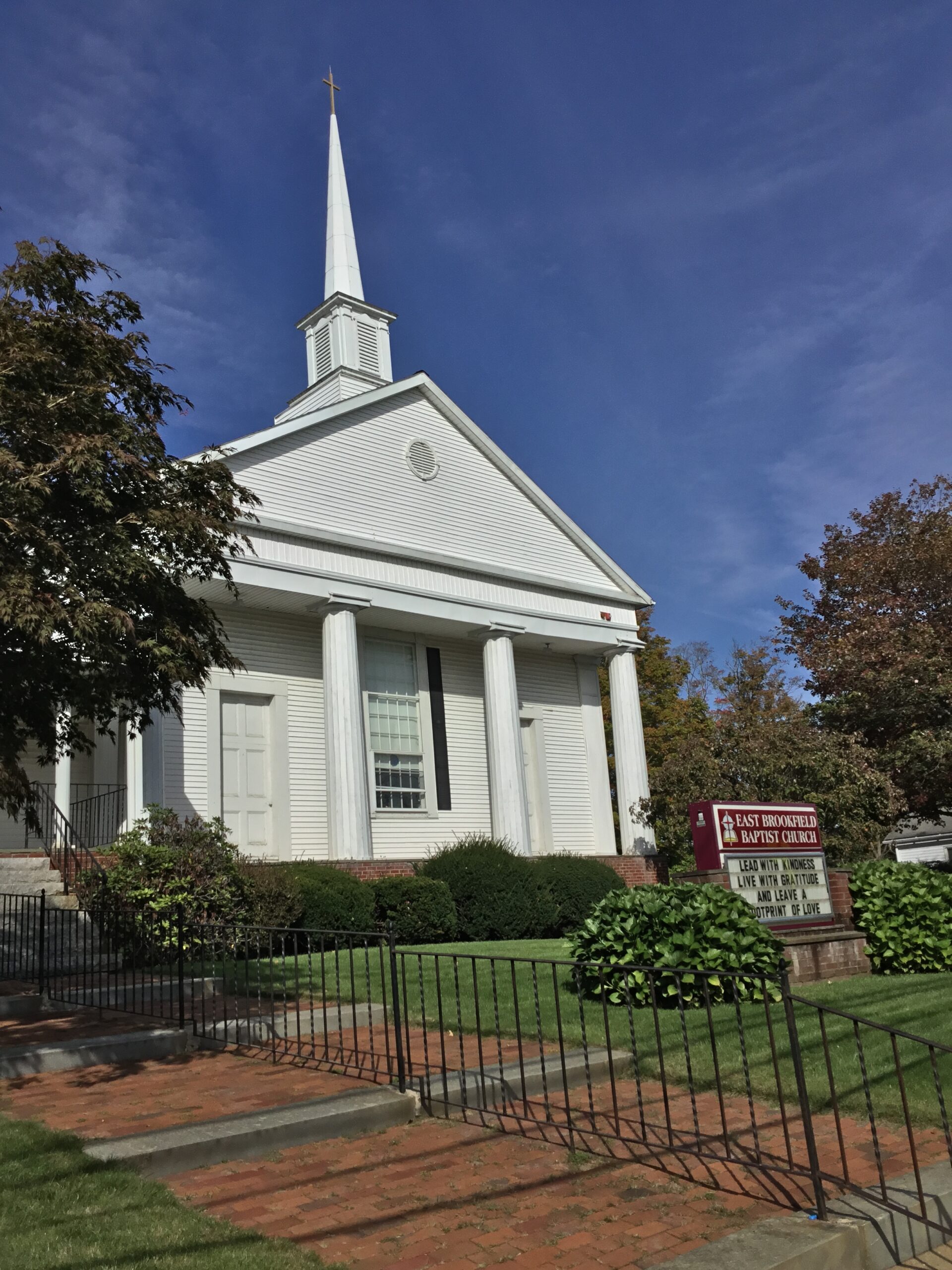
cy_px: 635
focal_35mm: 31
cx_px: 476
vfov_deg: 58.4
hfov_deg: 45.4
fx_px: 1137
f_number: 2.4
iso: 25
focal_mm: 3.3
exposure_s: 1/3401
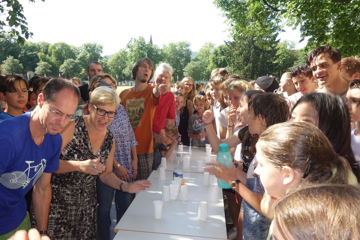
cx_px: 180
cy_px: 120
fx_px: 280
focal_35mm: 28
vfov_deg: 46.4
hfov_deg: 65.5
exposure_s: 1/160
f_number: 5.6
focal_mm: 10.4
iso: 200
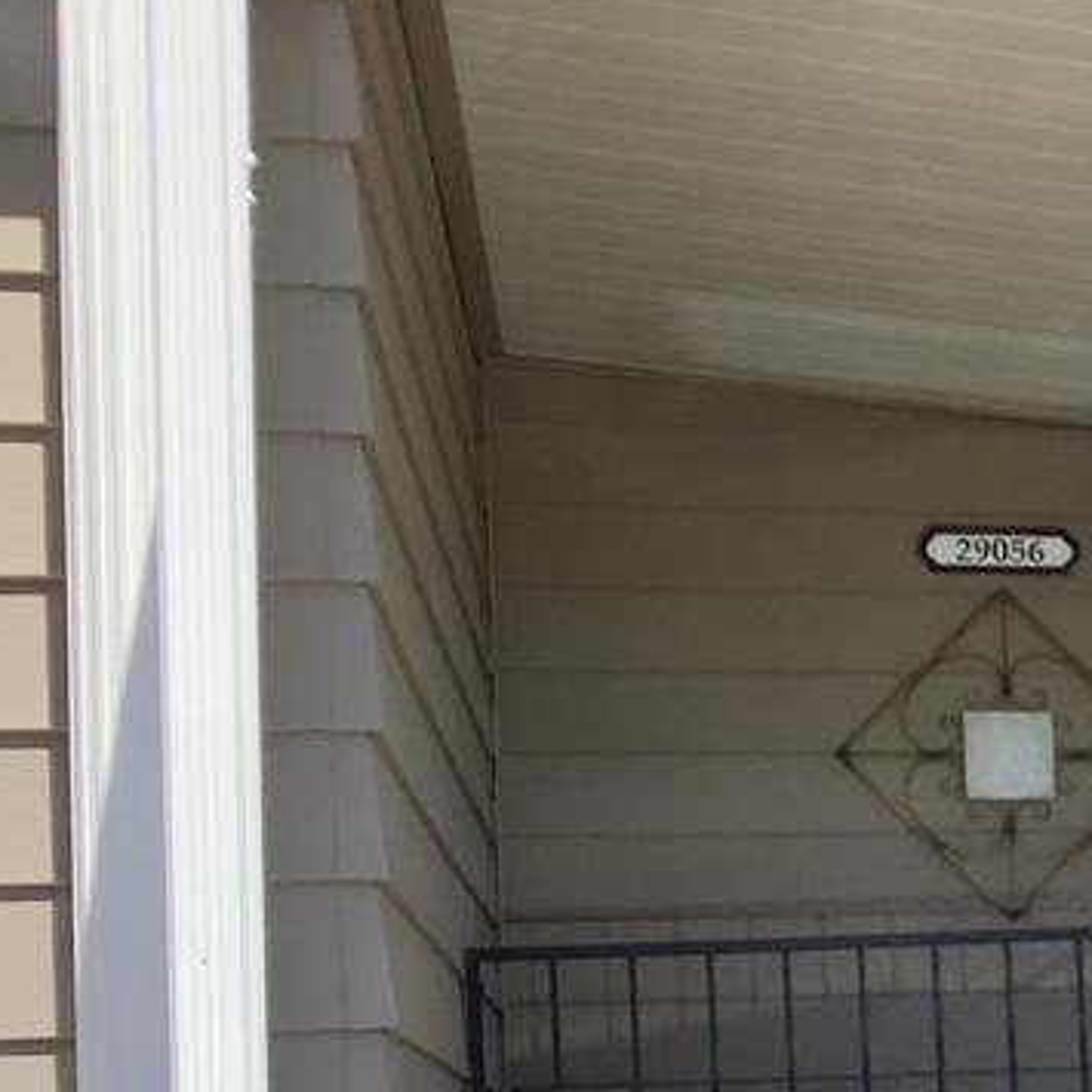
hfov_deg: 19.9
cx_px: 1461
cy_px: 1018
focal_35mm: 79
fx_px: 2820
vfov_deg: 21.4
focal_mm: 3.3
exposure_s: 1/1072
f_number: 2.4
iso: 25
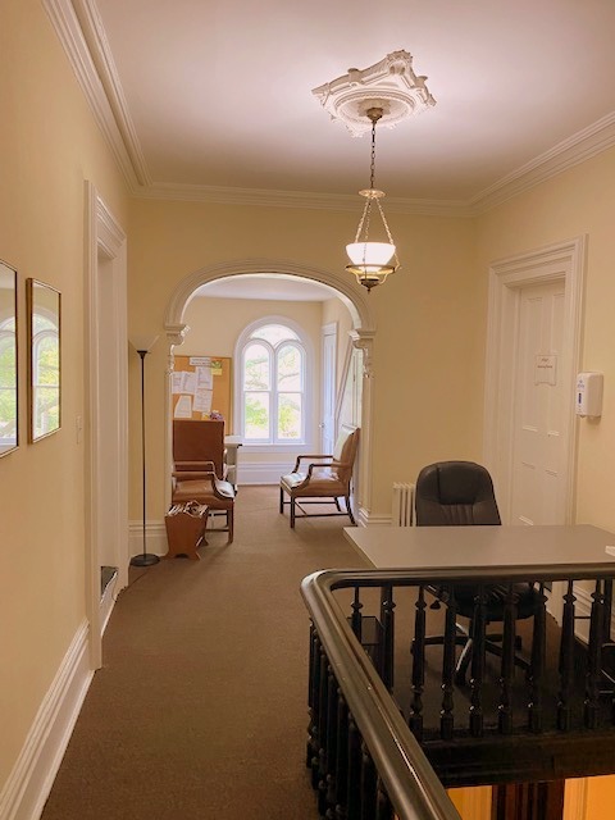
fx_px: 616
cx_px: 308
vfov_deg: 67.3
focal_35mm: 26
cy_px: 410
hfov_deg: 53.1
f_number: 1.8
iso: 200
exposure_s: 1/60
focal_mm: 4.25
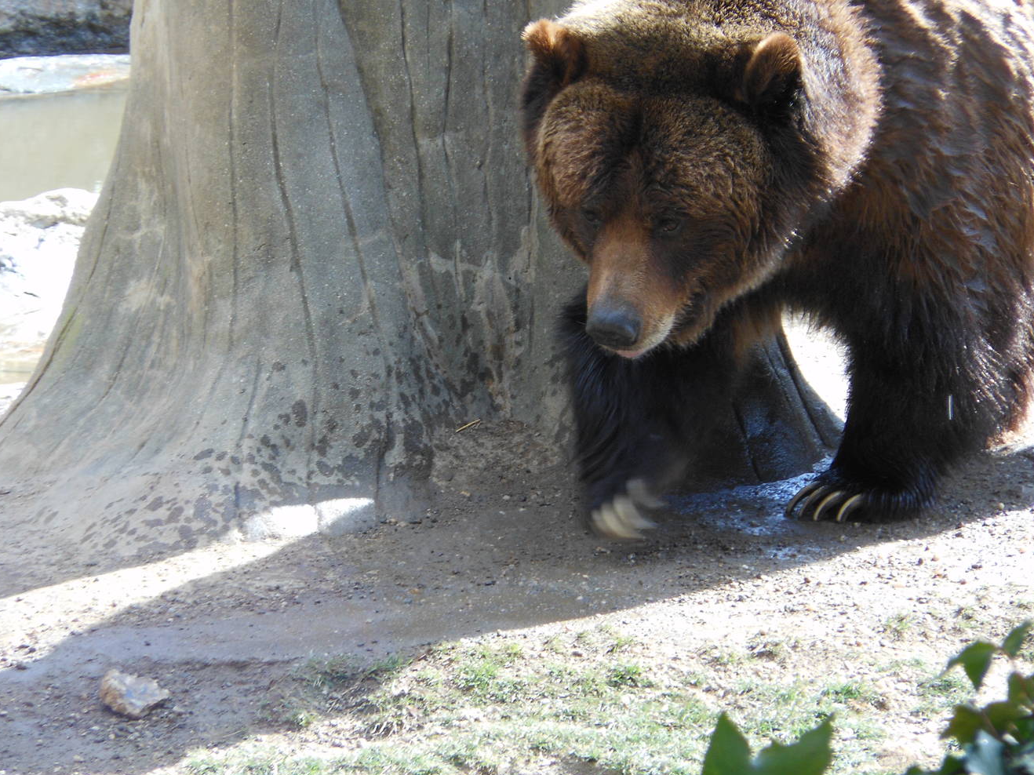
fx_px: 7108
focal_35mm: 238
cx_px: 505
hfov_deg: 8.3
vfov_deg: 6.2
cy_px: 326
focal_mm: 35
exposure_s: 1/60
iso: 100
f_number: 5.6
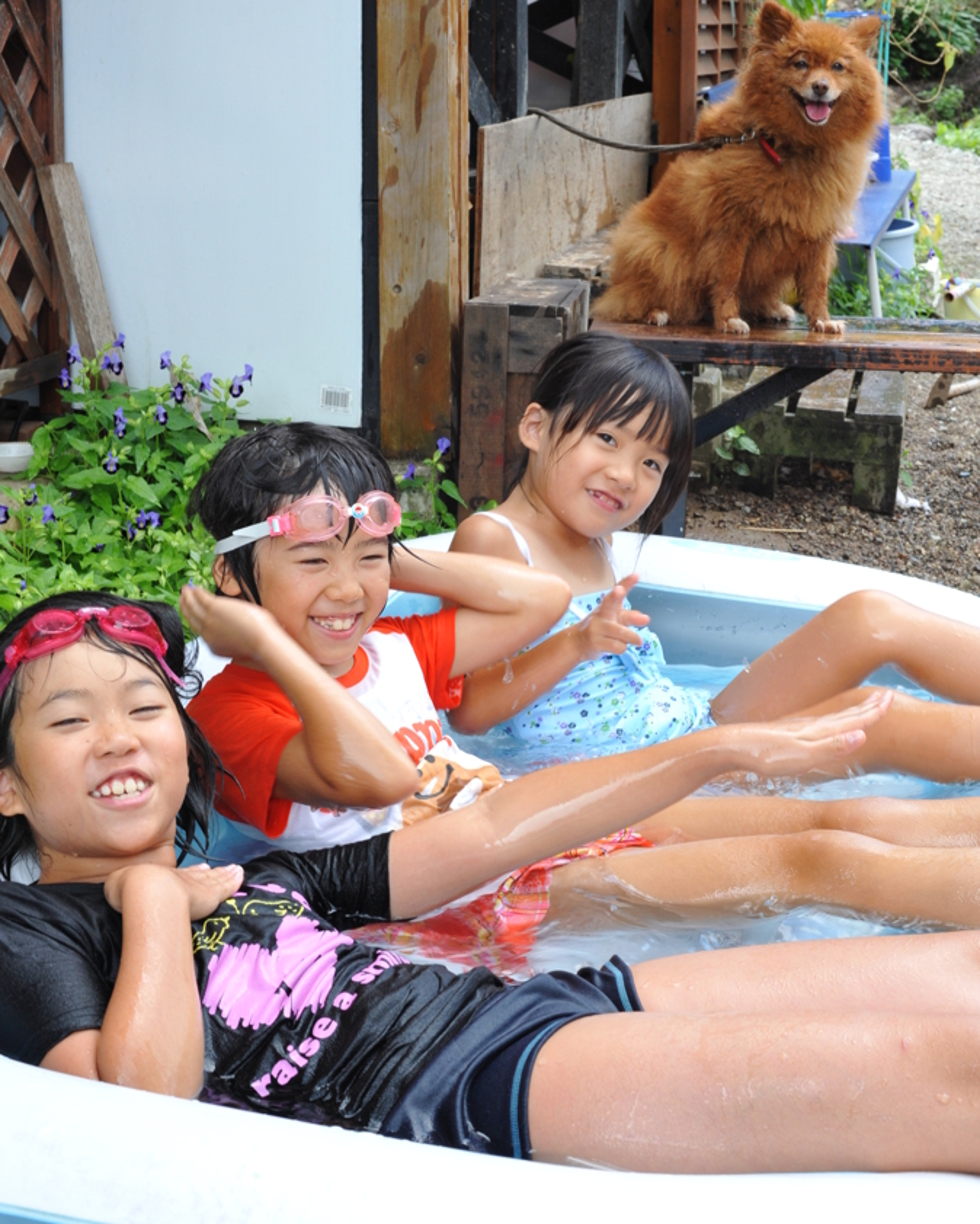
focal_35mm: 57
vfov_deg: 33.0
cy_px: 549
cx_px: 492
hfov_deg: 26.7
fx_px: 2066
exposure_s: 1/80
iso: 1250
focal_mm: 50
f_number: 16
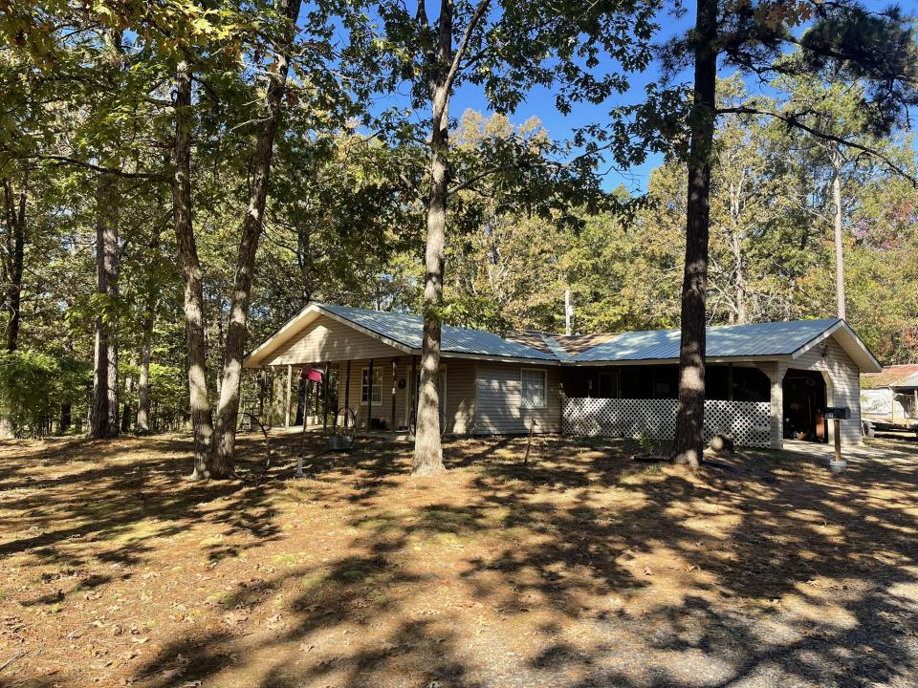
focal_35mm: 25
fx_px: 663
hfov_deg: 69.4
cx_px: 459
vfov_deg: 54.9
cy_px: 344
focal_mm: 5.1
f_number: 1.6
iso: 32
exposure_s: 1/818
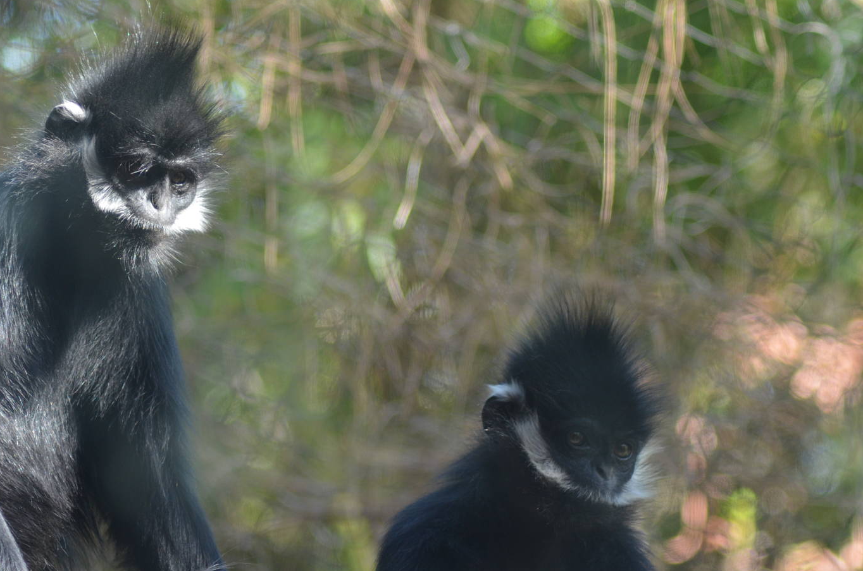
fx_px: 5683
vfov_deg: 5.8
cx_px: 357
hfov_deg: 8.7
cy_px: 326
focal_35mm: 238
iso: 560
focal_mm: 135
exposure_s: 1/250
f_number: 4.2
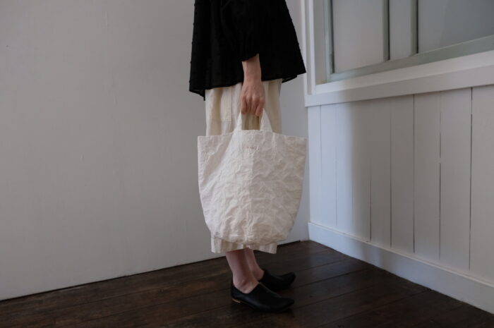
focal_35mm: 27
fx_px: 370
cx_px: 247
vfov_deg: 47.8
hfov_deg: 67.4
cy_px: 164
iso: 1600
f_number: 5.6
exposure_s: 1/125
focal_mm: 18
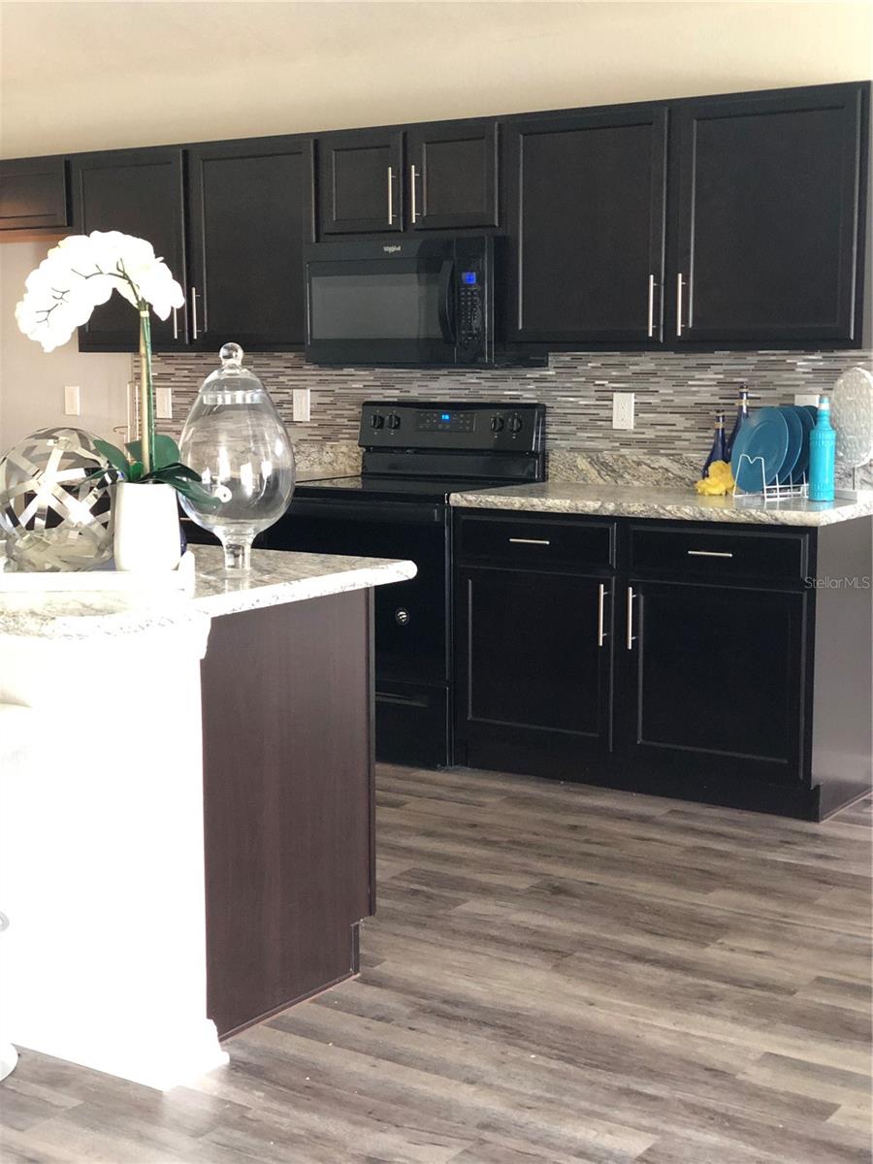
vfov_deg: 36.8
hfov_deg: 28.0
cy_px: 582
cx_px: 436
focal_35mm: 52
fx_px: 1749
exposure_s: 1/8
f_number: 2.4
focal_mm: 6
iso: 200
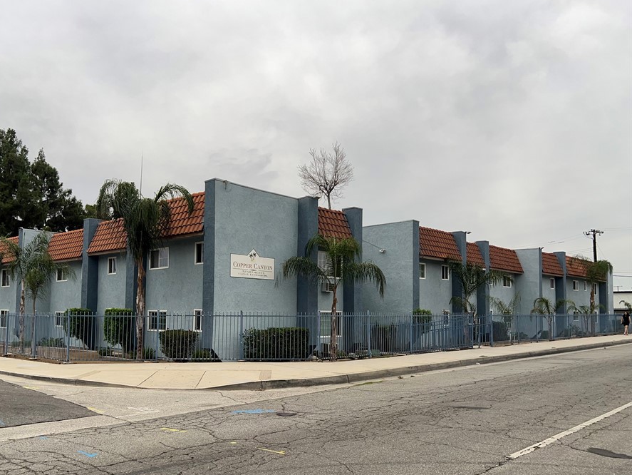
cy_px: 268
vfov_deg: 46.7
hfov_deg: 59.7
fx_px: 548
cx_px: 268
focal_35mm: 30
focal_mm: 5.7
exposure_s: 1/4274
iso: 32
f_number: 1.5
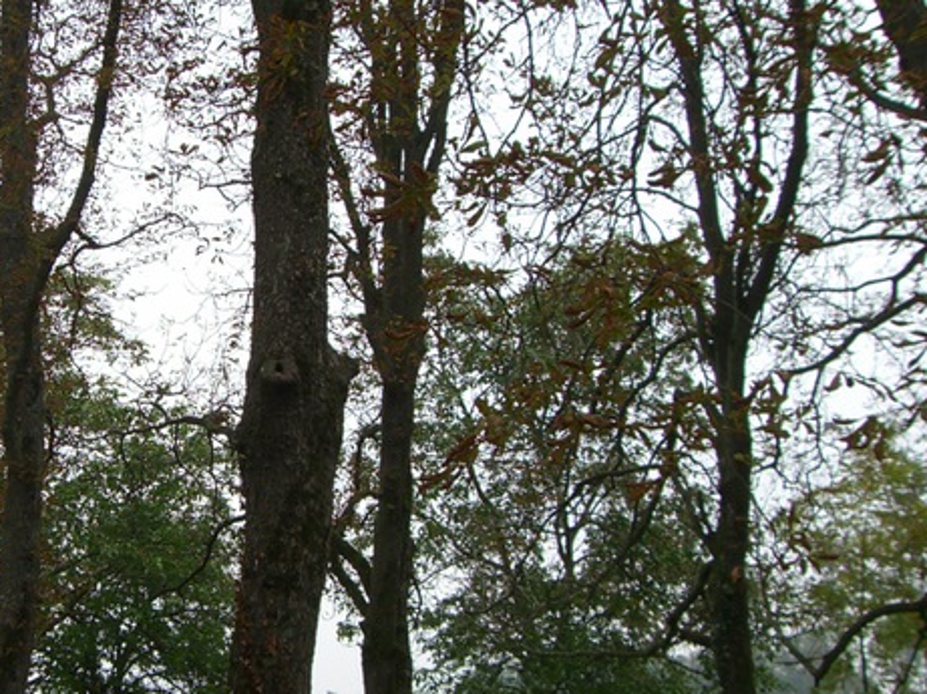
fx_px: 1766
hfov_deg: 29.0
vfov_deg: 22.2
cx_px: 235
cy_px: 443
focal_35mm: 66
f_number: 4.3
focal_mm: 6.2
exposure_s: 1/125
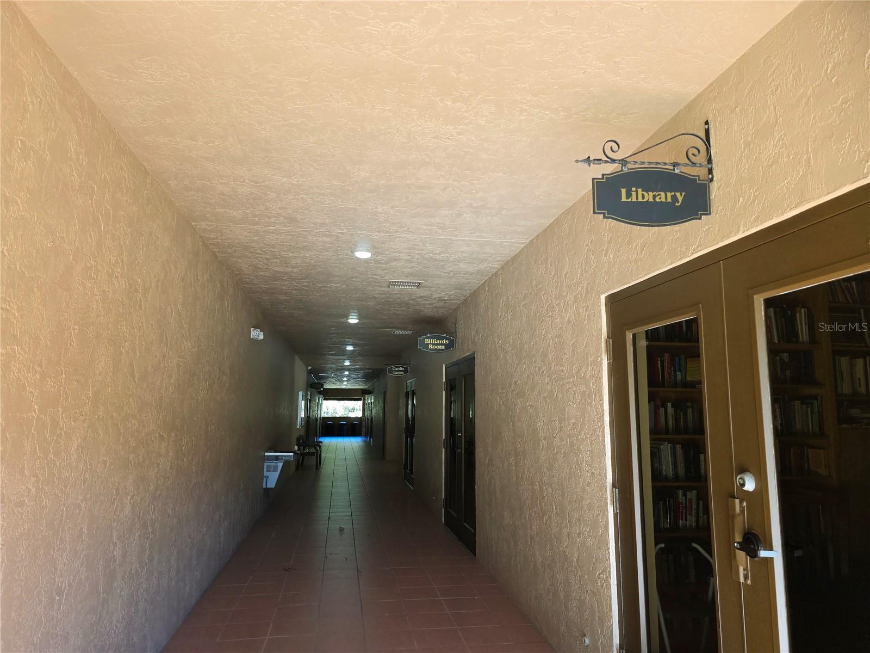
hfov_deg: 73.9
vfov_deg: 58.9
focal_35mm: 23
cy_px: 326
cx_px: 435
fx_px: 578
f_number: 1.7
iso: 80
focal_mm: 6.3
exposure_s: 1/182
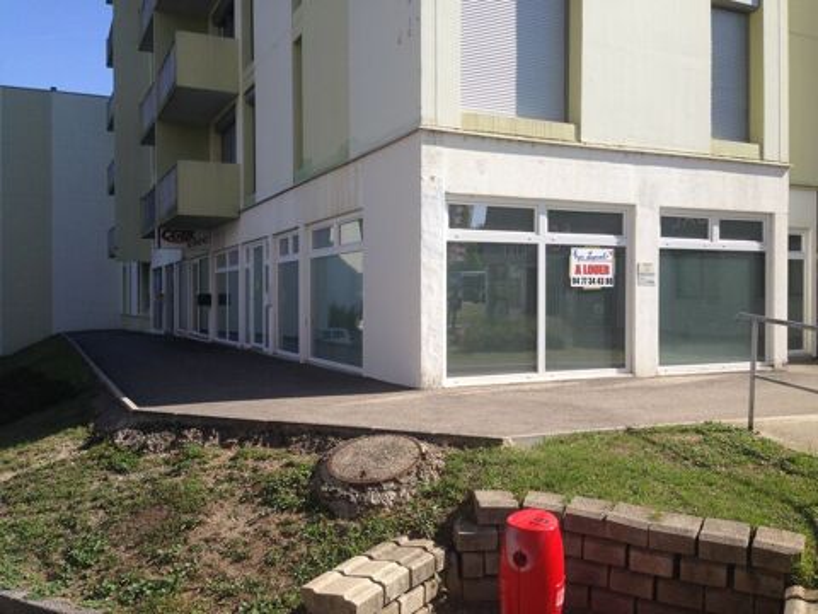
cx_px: 409
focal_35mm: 33
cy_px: 307
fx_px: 780
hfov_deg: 55.4
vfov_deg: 42.9
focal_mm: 4.12
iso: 50
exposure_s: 1/1427
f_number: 2.4
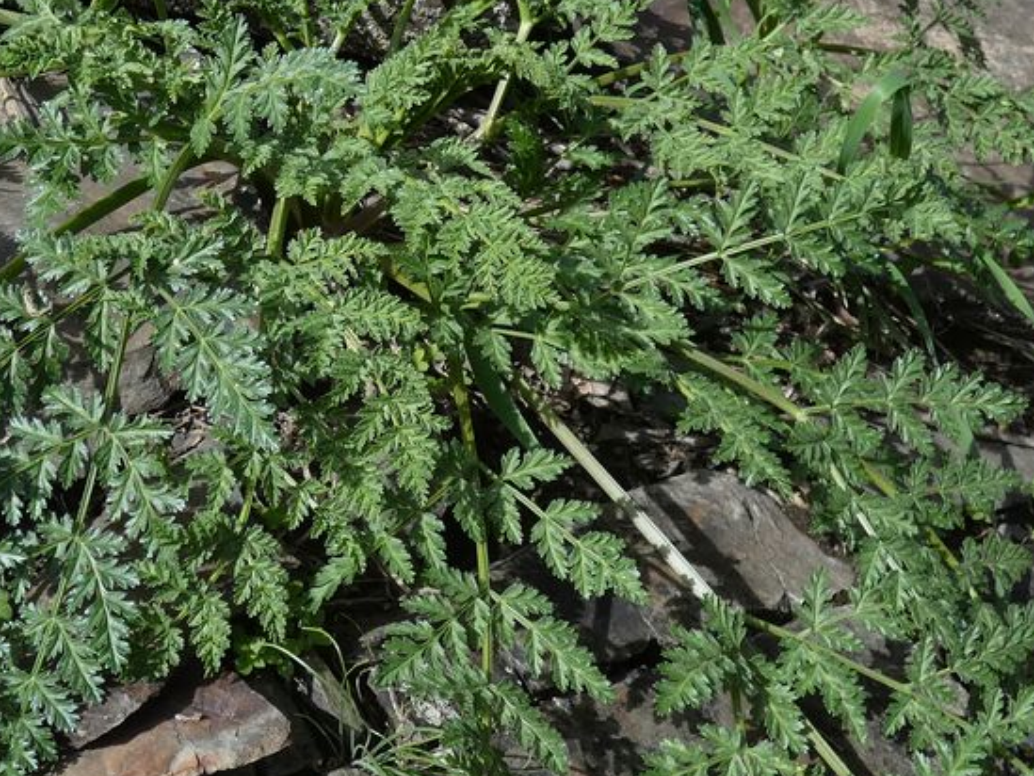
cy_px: 343
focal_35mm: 51
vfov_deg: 28.5
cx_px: 241
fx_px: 1524
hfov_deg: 36.5
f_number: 3.5
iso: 80
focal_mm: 3.6
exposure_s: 1/800
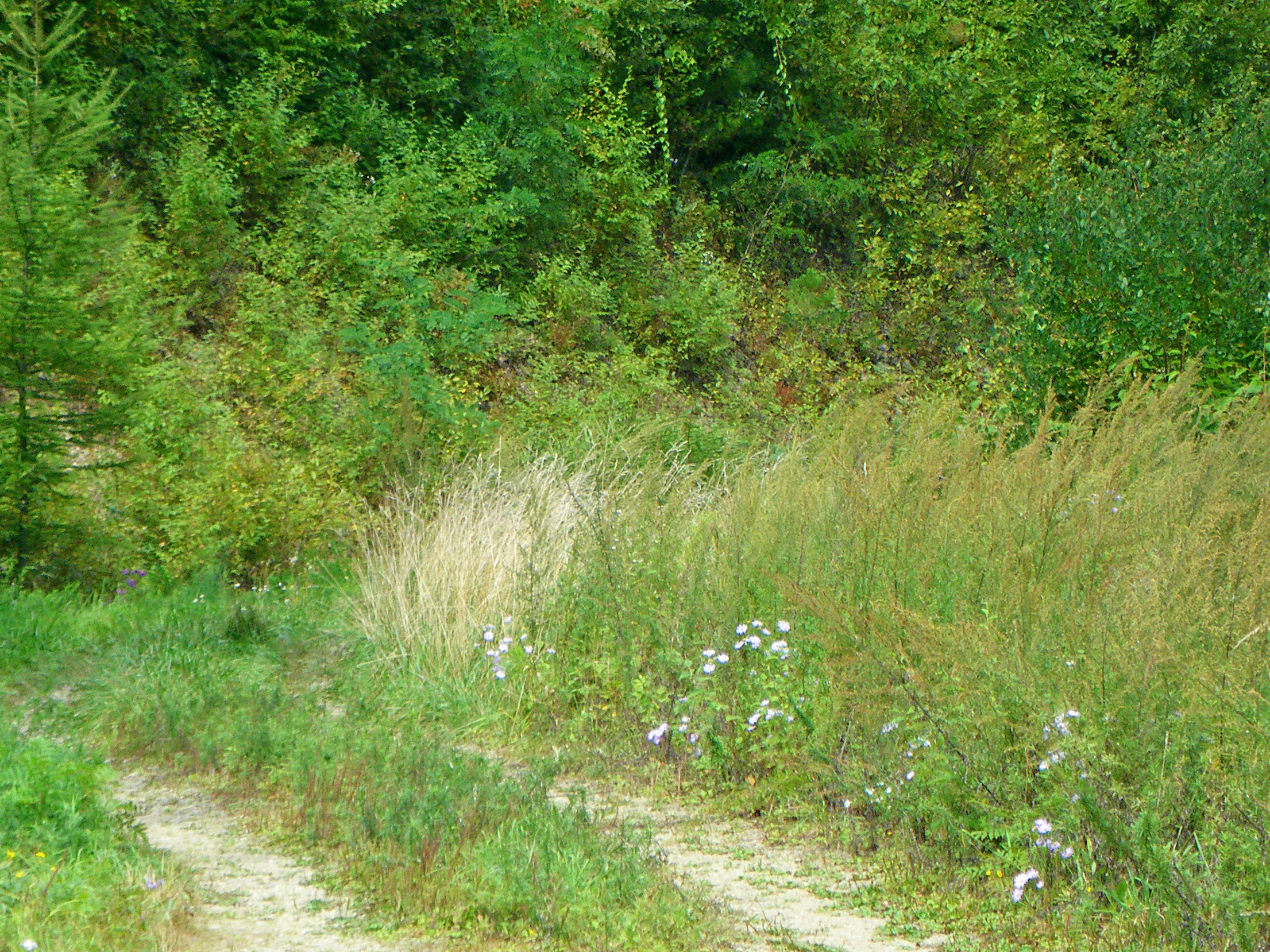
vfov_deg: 6.4
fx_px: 8475
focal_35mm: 231
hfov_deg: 8.6
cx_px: 416
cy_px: 675
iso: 125
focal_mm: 25
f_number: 5.5
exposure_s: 1/250
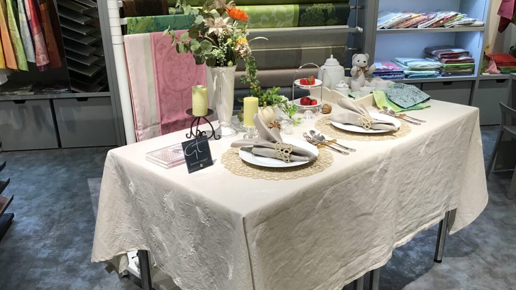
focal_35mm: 34
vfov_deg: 34.6
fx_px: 465
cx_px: 258
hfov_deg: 58.0
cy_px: 173
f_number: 2.4
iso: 32
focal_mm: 3.3
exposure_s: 1/40
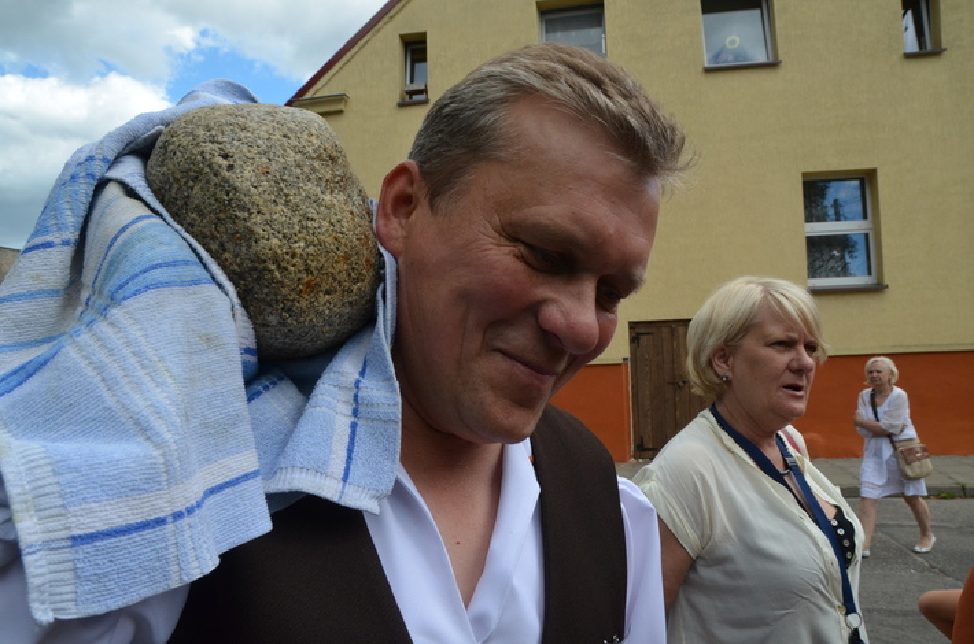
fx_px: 688
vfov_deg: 50.2
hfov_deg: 70.6
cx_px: 487
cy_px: 322
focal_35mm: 26
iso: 800
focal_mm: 17
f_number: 11
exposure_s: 1/500
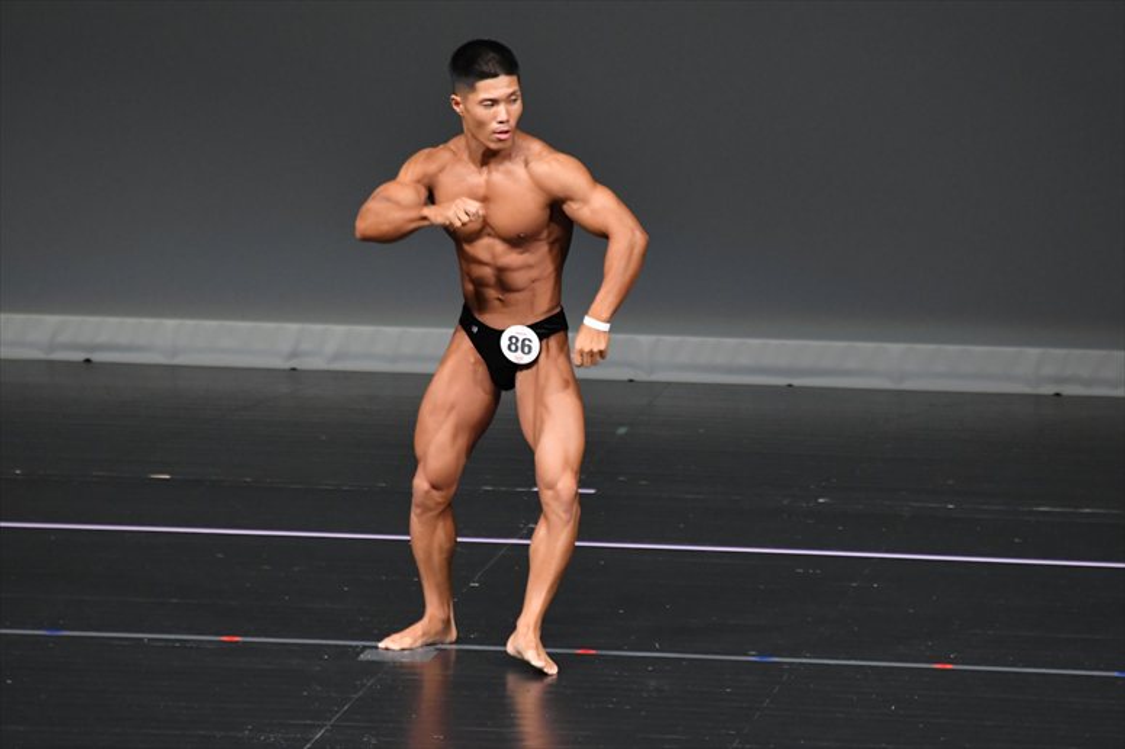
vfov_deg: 3.7
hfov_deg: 5.5
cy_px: 374
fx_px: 11713
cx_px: 562
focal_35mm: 375
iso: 4000
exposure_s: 1/400
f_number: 5.6
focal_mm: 250
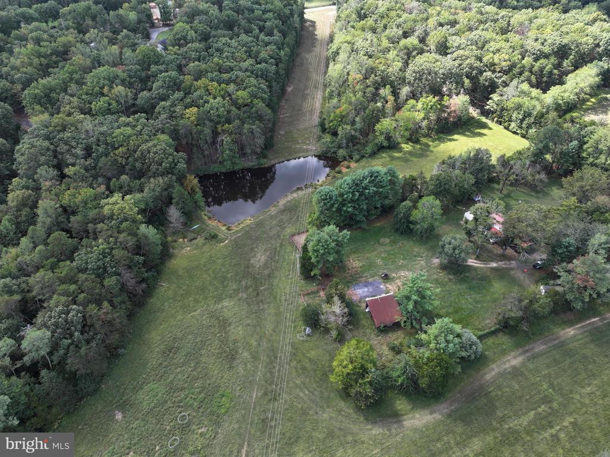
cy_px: 228
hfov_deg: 71.6
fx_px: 423
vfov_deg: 56.8
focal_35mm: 24
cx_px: 305
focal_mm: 12.29
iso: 120
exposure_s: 1/400
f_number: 2.8
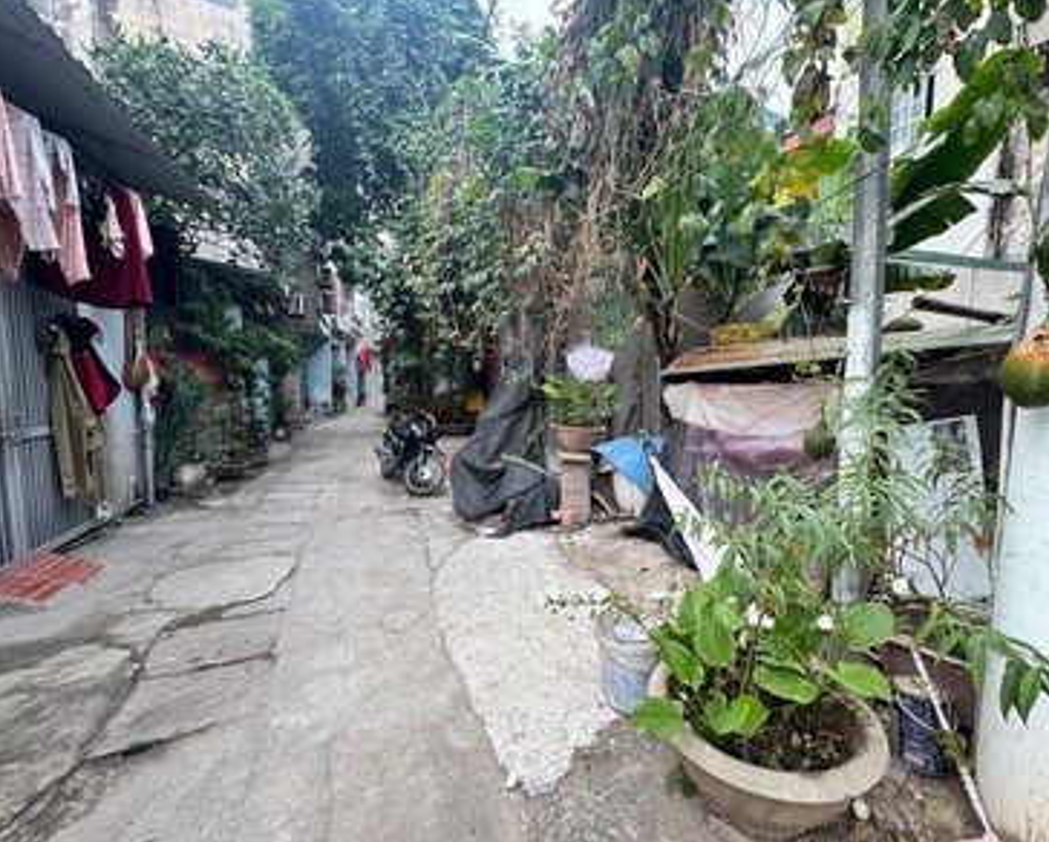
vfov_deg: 84.1
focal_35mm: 15
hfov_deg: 96.5
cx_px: 568
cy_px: 424
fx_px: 466
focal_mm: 2.22
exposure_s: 1/99
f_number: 2.2
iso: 50
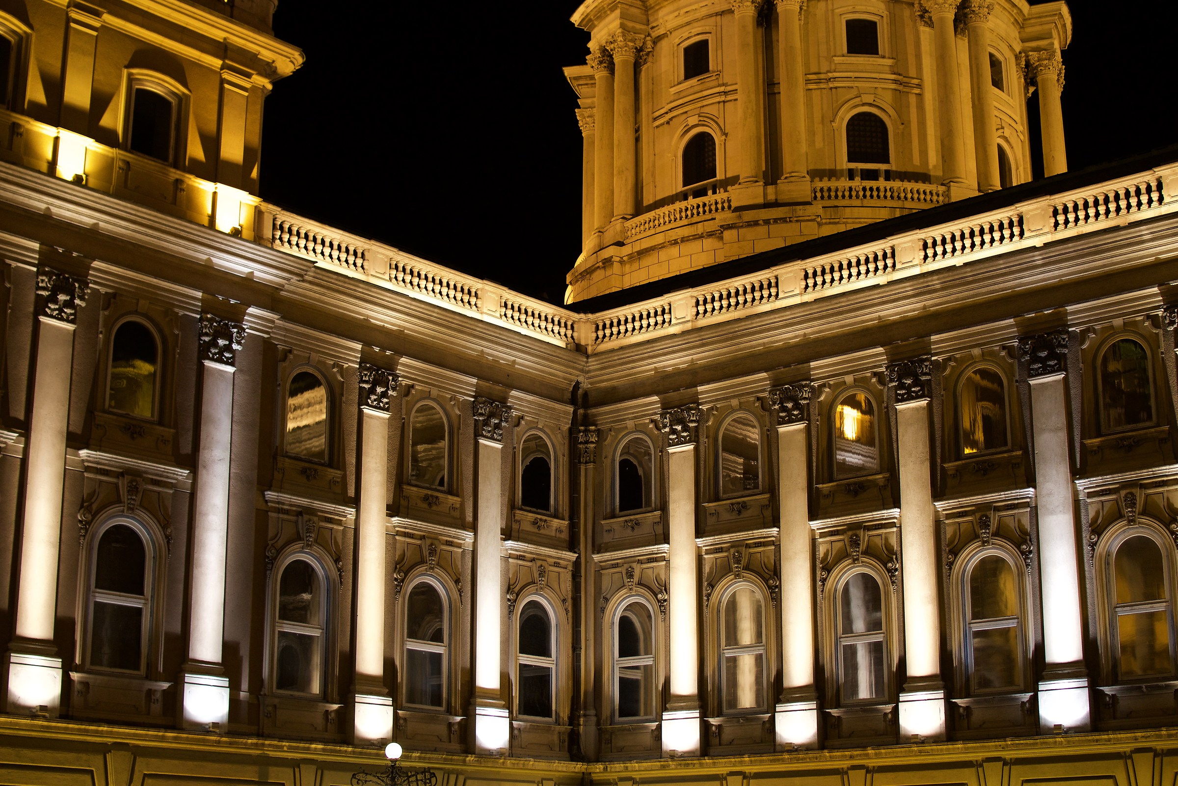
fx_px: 1701
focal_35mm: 52
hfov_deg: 38.2
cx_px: 589
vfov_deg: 26.0
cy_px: 393
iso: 1000
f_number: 2.8
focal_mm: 35
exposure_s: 1/40
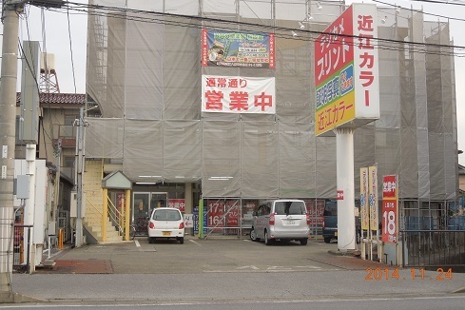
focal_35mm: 51
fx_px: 659
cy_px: 134
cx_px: 236
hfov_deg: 38.9
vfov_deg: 26.5
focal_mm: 8.7
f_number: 4
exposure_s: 1/100
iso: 100
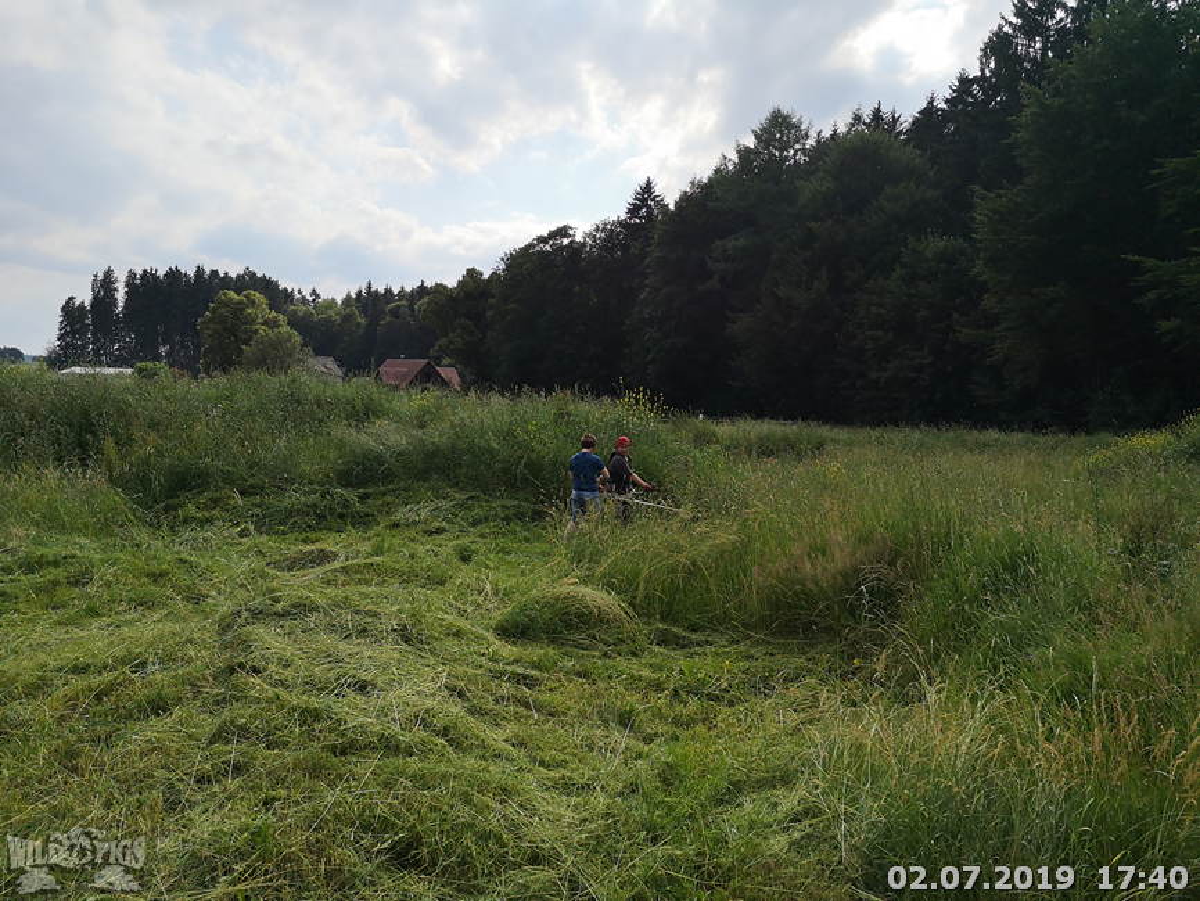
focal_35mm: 27
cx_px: 600
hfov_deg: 65.3
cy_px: 450
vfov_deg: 51.4
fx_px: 936
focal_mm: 3.95
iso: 50
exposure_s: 1/4831
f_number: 1.8
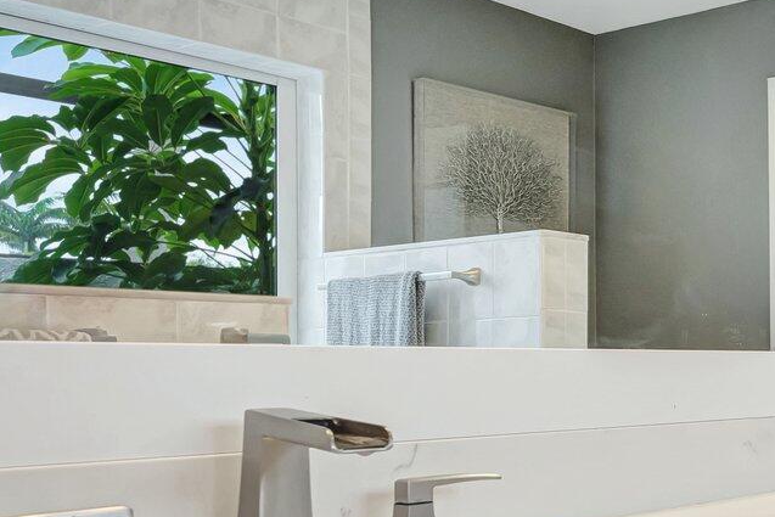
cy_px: 346
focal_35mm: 48
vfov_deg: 28.0
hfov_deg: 30.1
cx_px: 1069
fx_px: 1031
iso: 500
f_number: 8
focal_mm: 14.9
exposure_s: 1/15
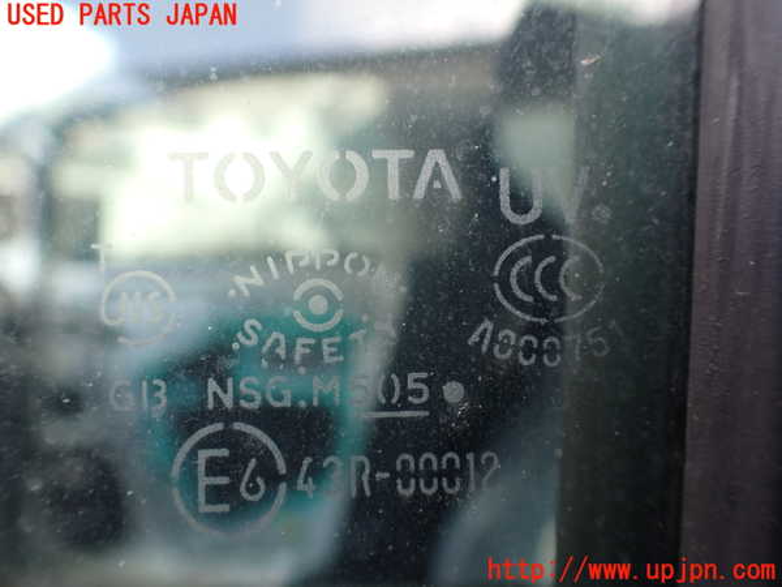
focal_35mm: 30
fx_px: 678
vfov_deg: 46.8
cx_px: 391
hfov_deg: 60.0
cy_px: 294
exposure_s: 1/200
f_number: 2.3
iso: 100
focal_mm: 5.4
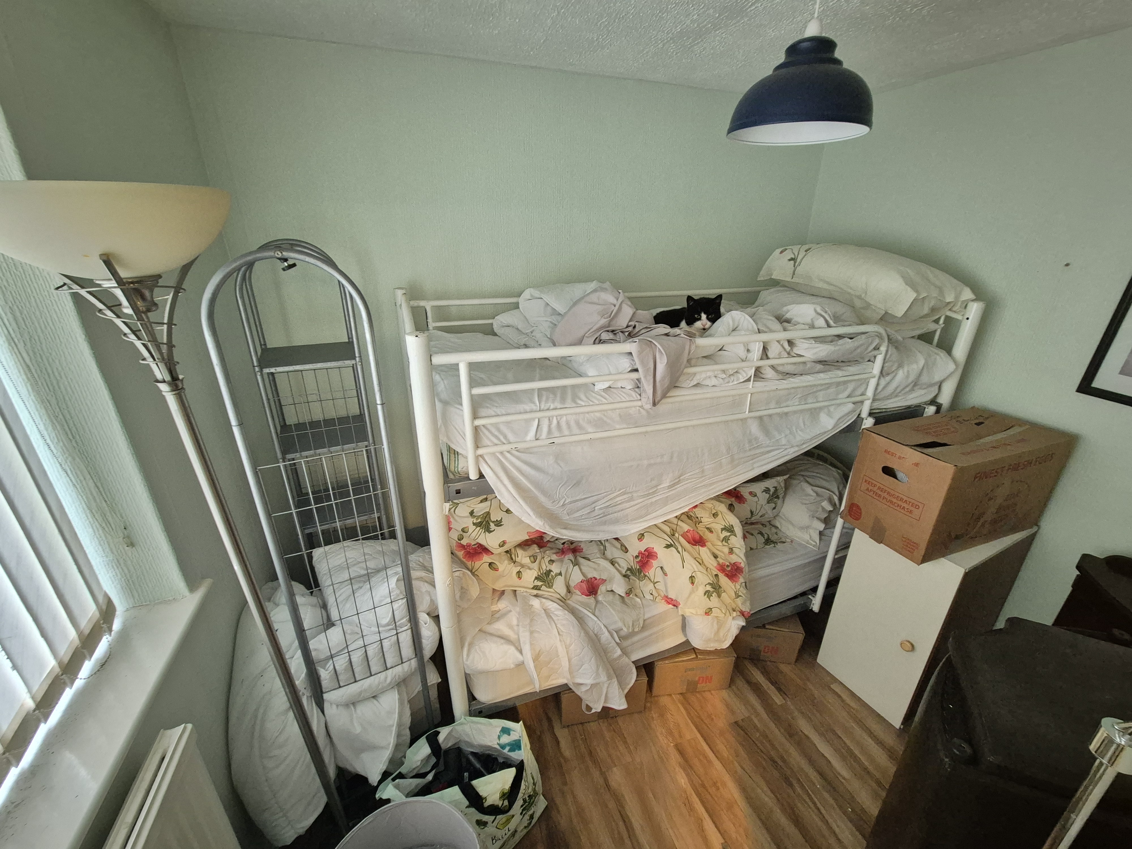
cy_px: 424
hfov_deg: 106.2
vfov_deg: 89.9
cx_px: 566
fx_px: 425
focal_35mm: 13
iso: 1600
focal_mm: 2.2
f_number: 2.2
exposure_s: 1/33
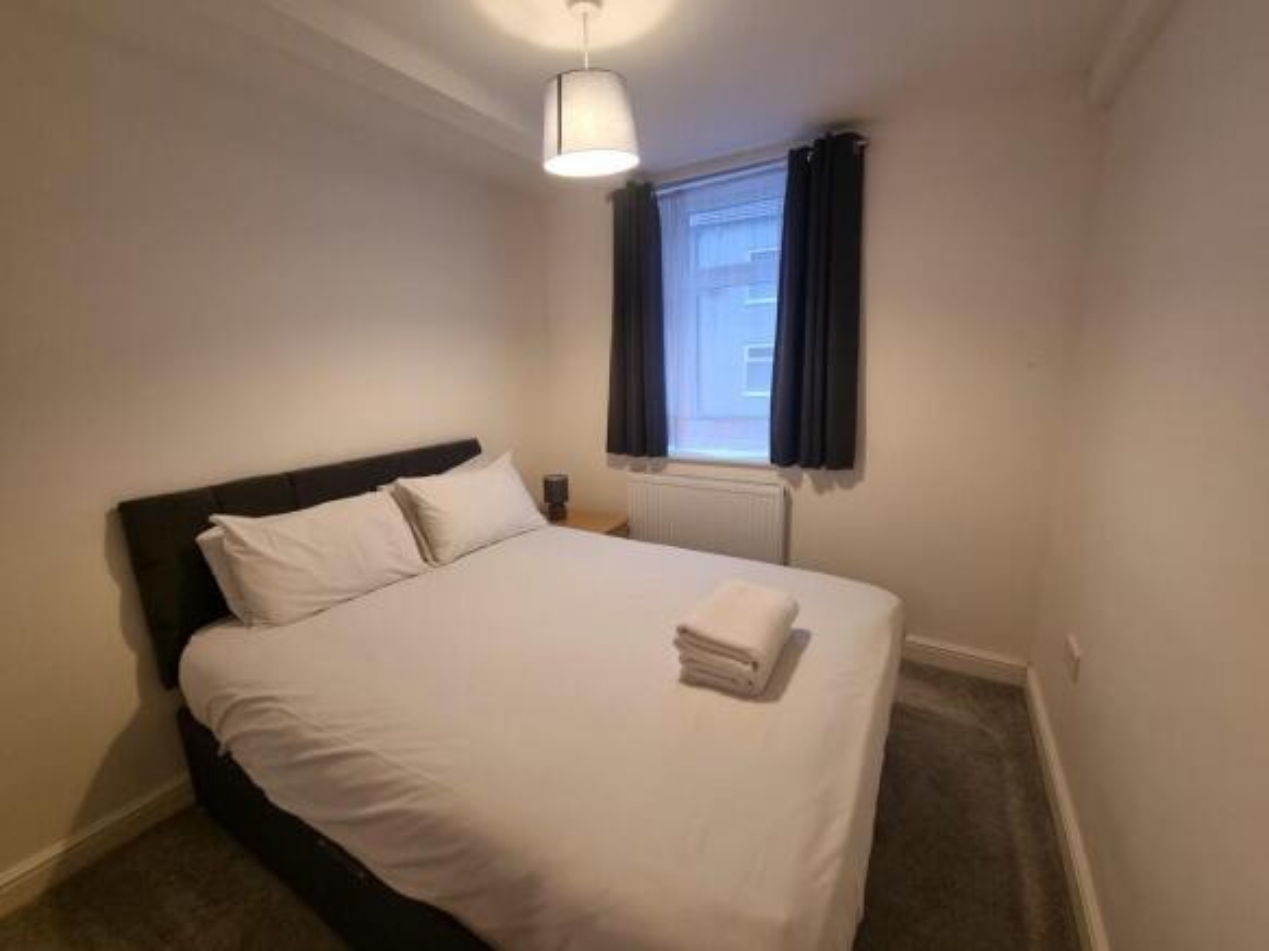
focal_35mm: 13
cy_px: 476
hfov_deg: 106.2
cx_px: 634
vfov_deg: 89.9
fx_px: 476
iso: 250
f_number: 2.2
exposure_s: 1/50
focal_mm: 2.2
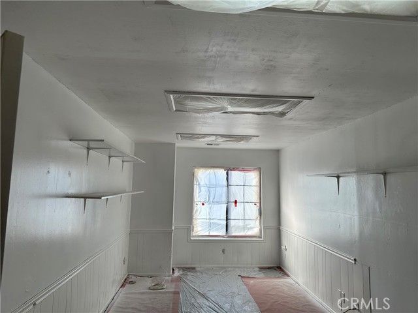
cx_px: 209
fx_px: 290
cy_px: 156
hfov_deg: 71.6
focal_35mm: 24
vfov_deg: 56.8
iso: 80
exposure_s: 1/745
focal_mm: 6.86
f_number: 1.78
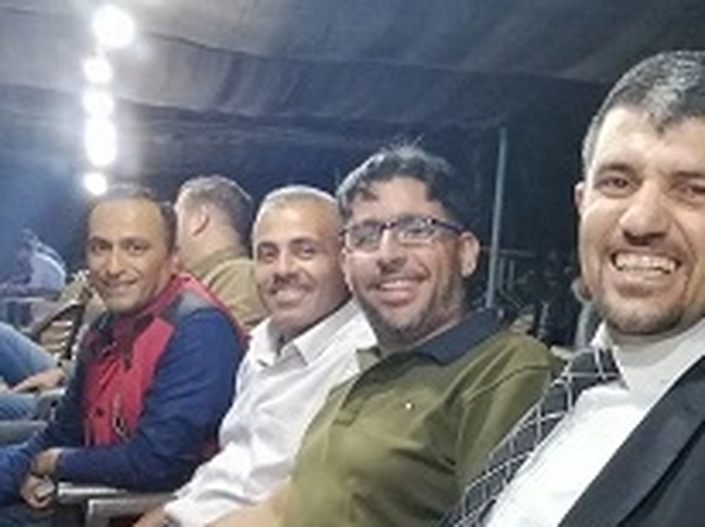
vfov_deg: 20.8
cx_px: 551
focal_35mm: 70
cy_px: 406
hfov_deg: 27.3
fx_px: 1424
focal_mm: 3.81
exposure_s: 1/25
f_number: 2.2
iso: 400
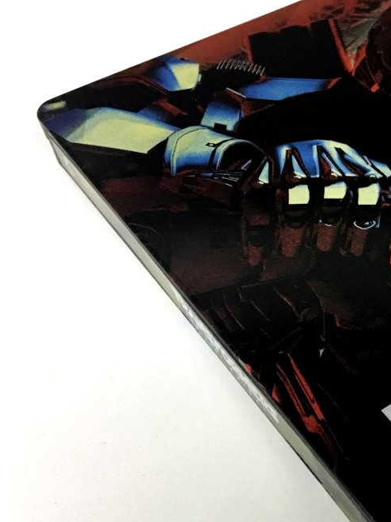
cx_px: 535
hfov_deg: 20.5
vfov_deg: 30.2
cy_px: 315
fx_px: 965
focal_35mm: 64
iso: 80
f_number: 2.2
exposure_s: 1/17
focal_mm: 4.15
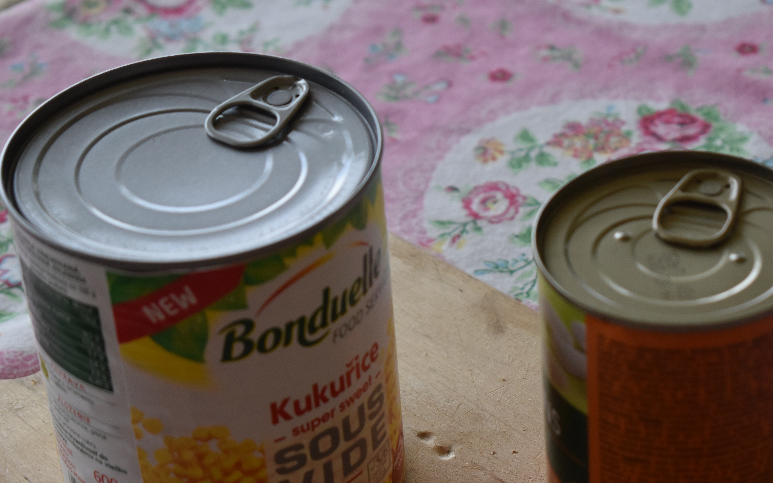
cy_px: 311
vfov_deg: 12.8
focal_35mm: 102
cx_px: 439
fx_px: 2149
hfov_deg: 20.4
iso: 800
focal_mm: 52
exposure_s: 1/640
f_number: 5.6
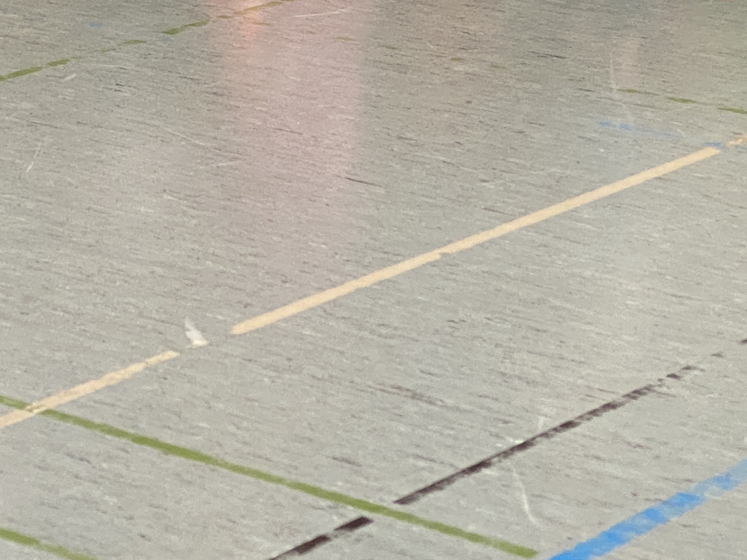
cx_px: -182
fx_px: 3518
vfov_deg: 8.9
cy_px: -272
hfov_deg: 11.8
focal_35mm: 163
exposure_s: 1/100
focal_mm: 6
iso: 64
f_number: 2
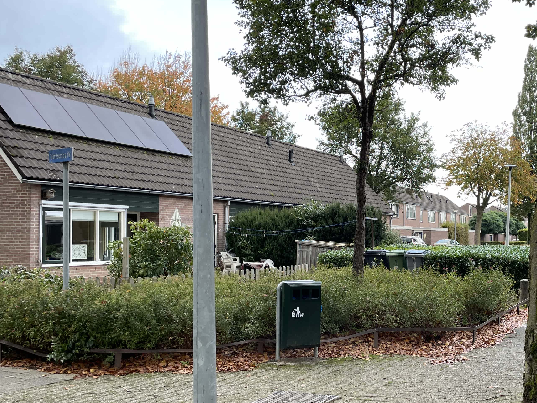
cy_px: 235
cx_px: 393
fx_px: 636
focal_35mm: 41
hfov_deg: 44.5
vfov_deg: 35.1
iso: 32
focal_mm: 4.2
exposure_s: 1/167
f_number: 1.6
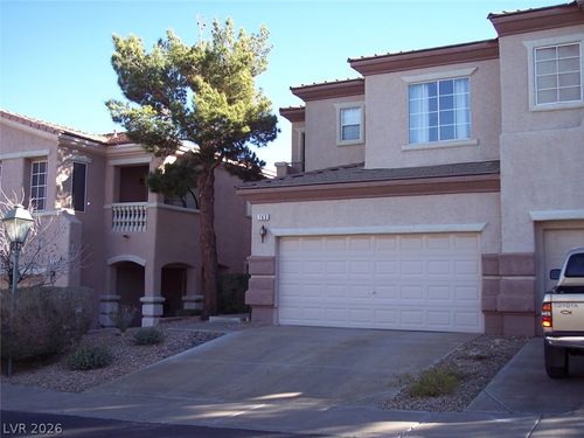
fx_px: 658
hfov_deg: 47.9
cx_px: 292
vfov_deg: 36.8
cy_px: 219
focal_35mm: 39
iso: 100
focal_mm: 8
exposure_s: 1/250
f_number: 3.4
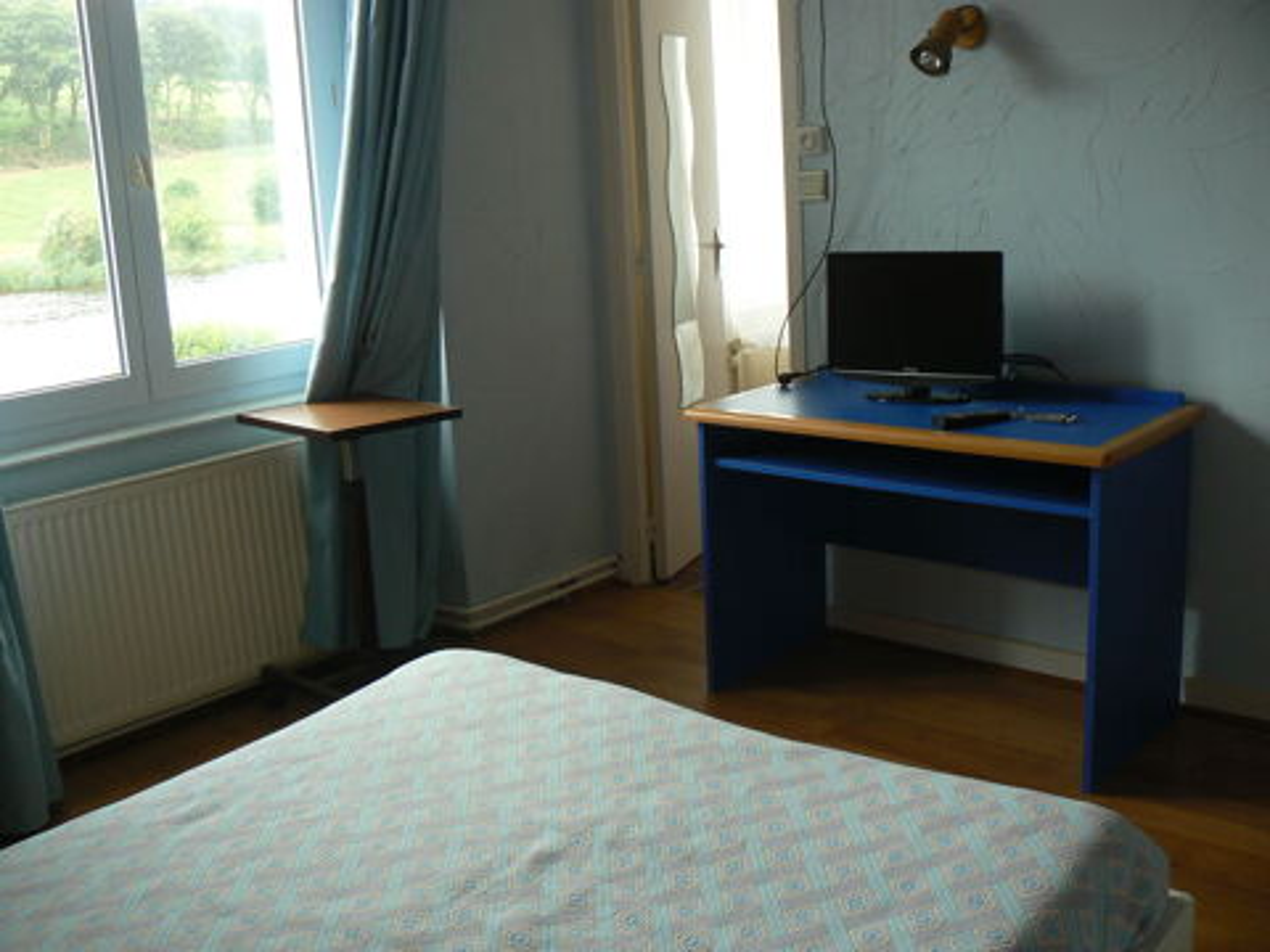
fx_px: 1321
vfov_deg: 39.7
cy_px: 476
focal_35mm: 36
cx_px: 635
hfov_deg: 51.4
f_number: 2.8
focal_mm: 6
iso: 80
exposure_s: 1/40
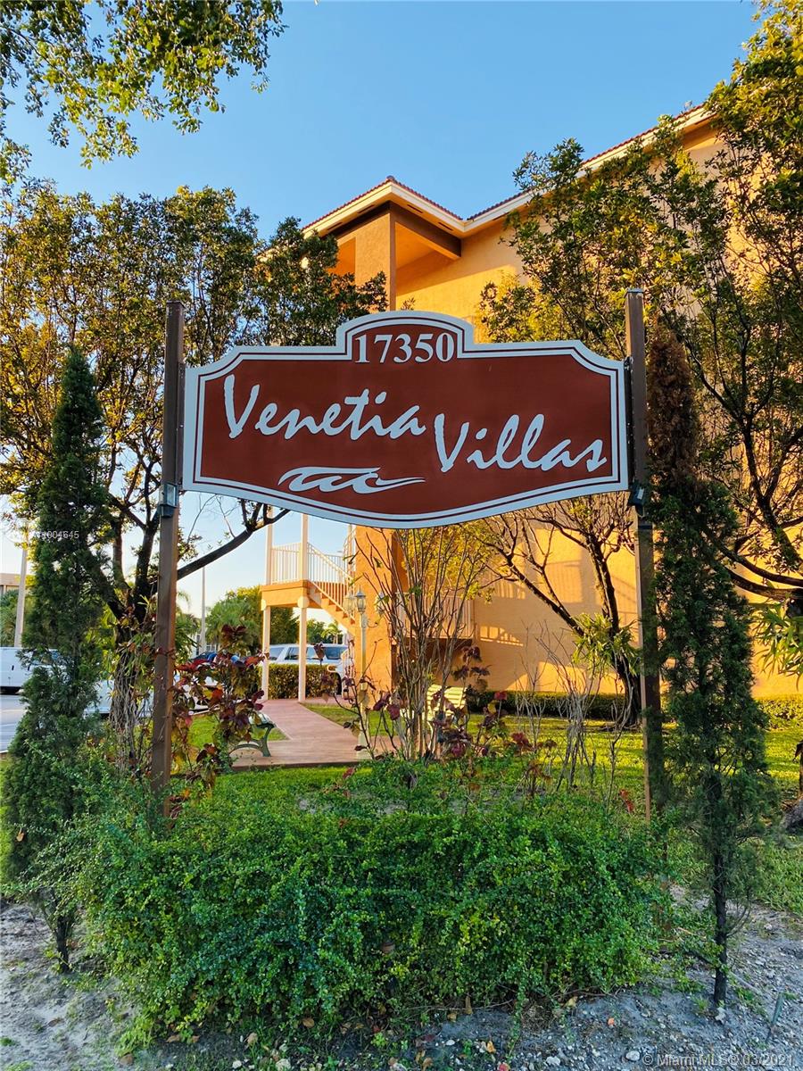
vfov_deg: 67.3
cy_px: 536
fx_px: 804
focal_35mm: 26
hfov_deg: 53.1
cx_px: 402
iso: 32
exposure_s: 1/262
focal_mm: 4.25
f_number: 1.8
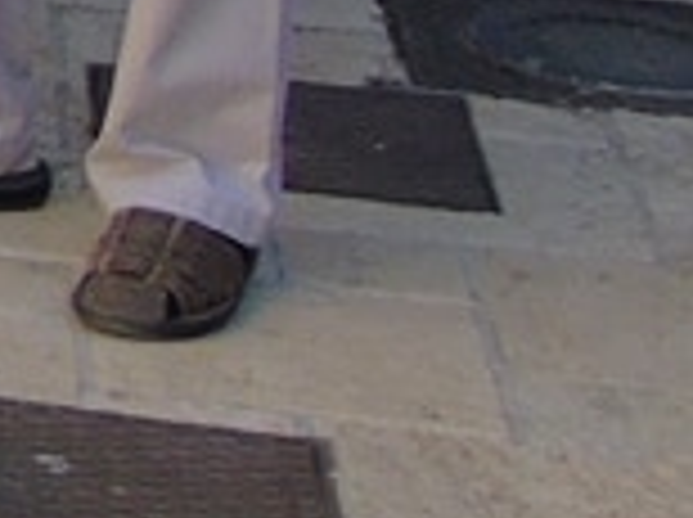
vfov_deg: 6.0
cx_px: -1973
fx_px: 4497
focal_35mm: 225
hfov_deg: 7.0
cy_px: -1187
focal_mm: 5.2
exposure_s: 1/200
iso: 80
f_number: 3.6
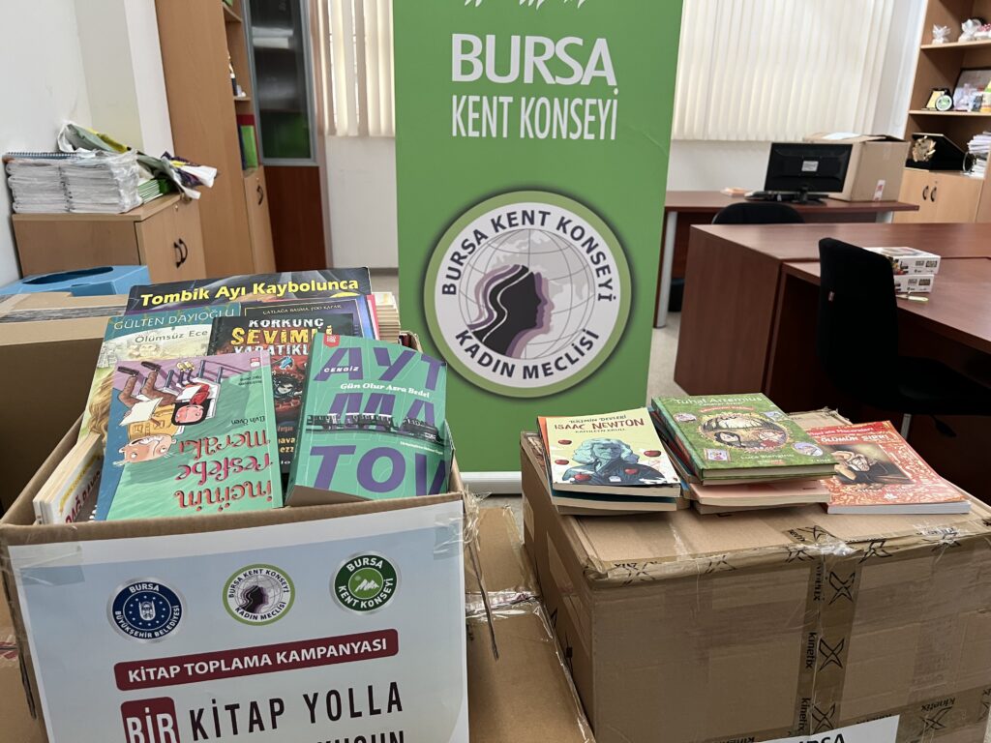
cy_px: 372
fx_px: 744
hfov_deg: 67.3
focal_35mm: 26
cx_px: 496
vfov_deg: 53.1
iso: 200
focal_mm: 5.7
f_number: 1.5
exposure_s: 1/60
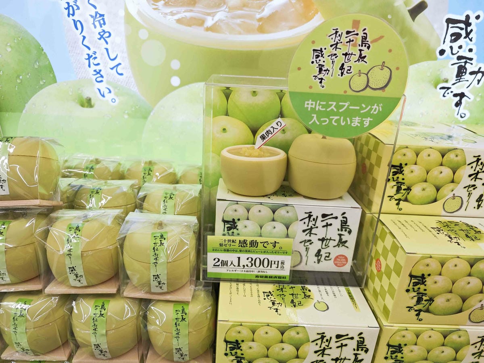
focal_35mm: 23
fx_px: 322
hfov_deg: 73.9
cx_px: 242
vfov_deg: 58.9
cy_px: 182
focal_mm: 8.72
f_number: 2
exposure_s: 1/600
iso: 640
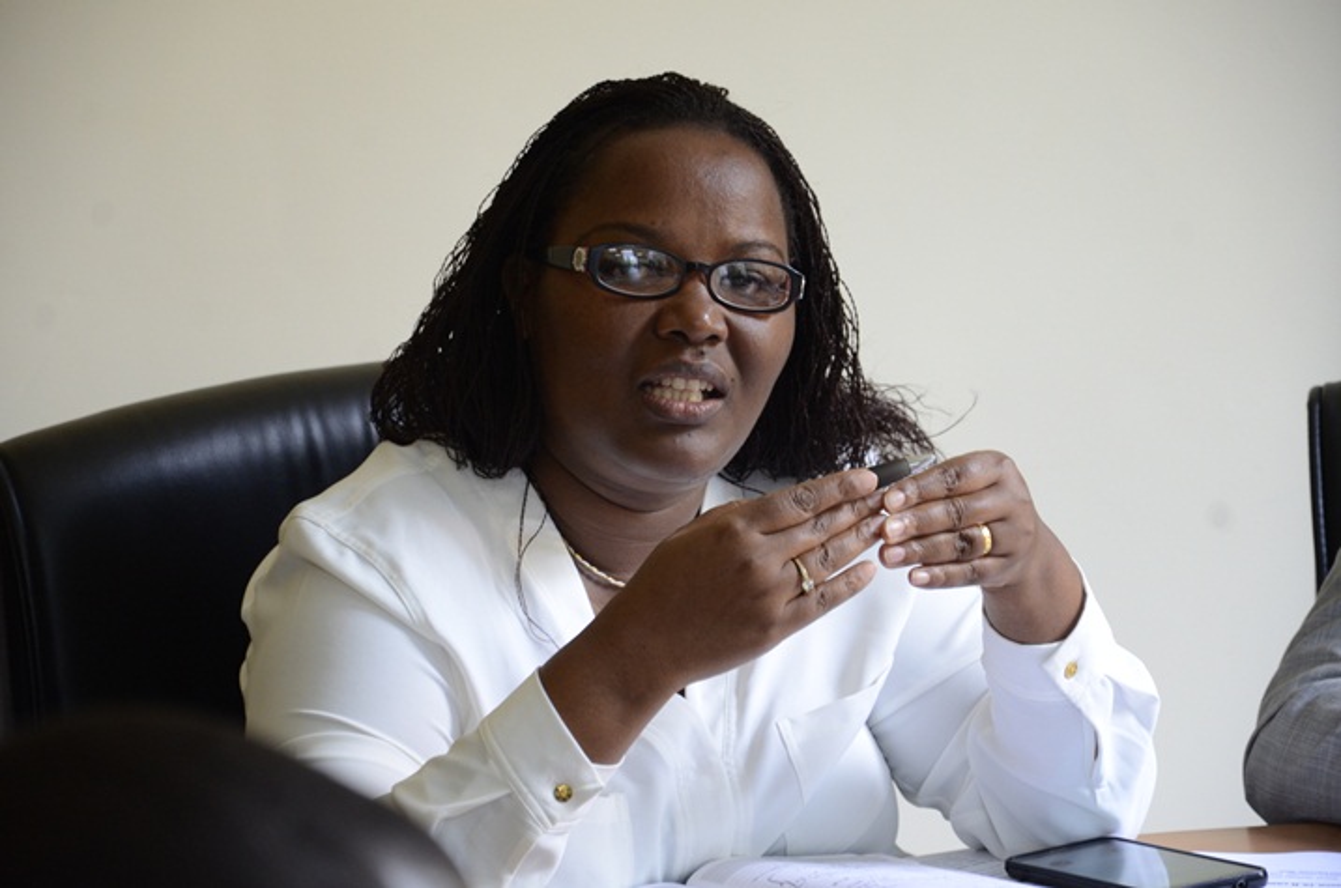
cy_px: 444
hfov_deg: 13.1
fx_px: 5855
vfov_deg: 8.7
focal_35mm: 158
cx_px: 670
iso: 1000
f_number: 5.6
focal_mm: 105
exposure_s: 1/30
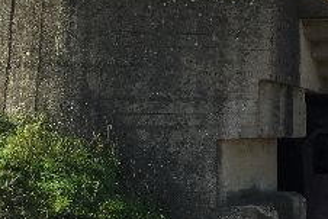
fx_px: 729
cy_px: 30
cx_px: 351
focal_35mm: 80
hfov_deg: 23.9
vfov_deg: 16.9
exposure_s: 1/1647
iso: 32
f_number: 2.2
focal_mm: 4.15
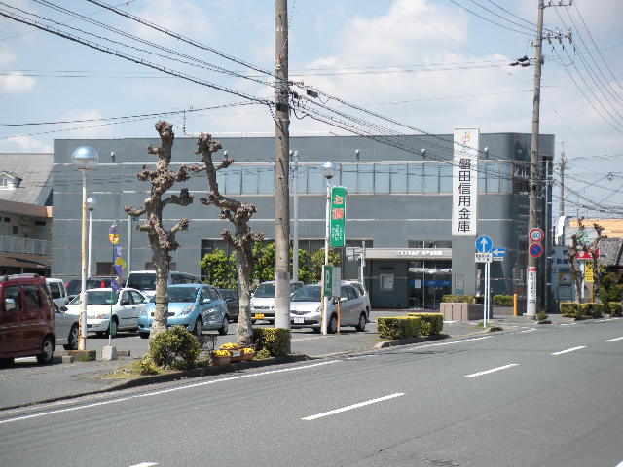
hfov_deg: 19.1
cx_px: 312
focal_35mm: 103
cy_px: 234
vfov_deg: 14.4
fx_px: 1854
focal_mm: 17.1
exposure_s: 1/380
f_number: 4.8
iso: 64
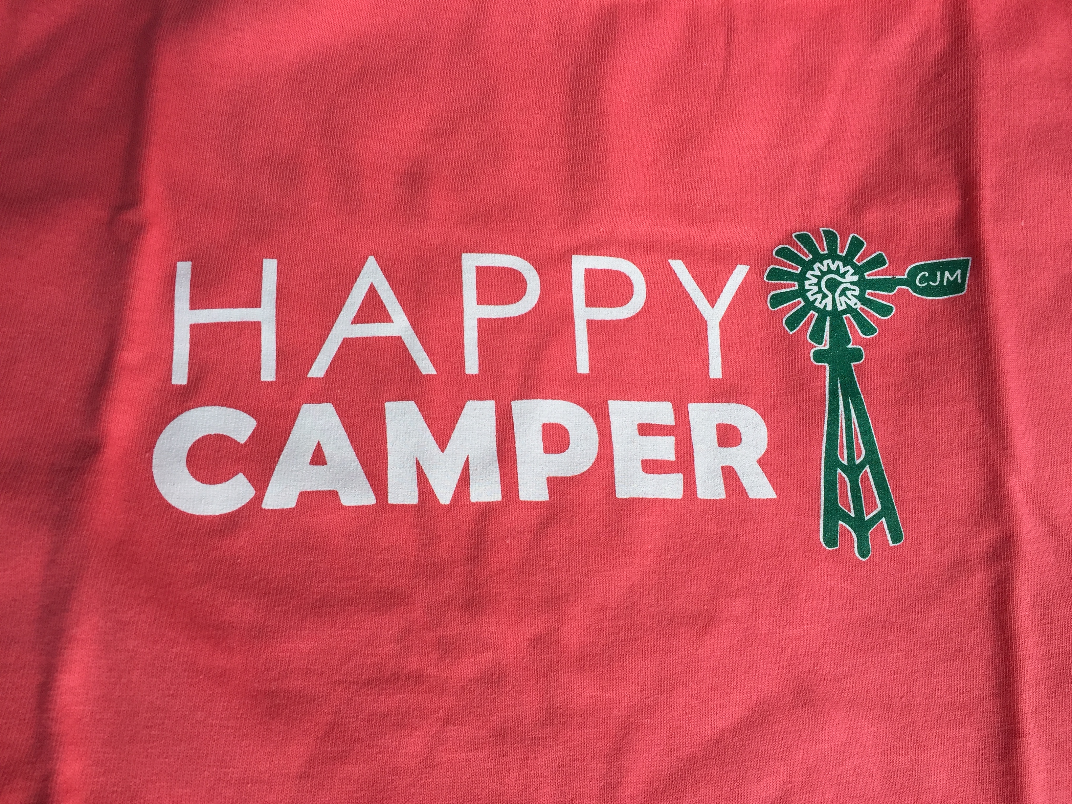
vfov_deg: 48.2
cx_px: 536
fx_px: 898
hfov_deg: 61.7
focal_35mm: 29
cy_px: 402
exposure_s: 1/2326
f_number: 2.2
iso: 32
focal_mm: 4.15
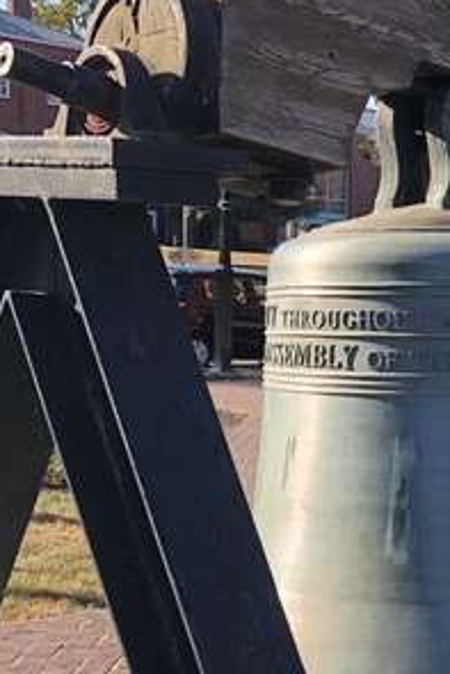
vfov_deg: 25.3
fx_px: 1479
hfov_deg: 16.1
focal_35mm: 79
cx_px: 642
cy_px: 528
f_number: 1.8
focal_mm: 3.99
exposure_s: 1/444
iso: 20
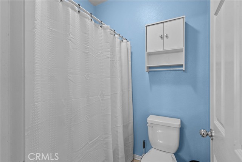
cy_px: 81
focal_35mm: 16
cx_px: 121
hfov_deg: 96.7
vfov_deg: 73.8
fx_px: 108
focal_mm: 16
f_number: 8
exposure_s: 1/8
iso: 2000
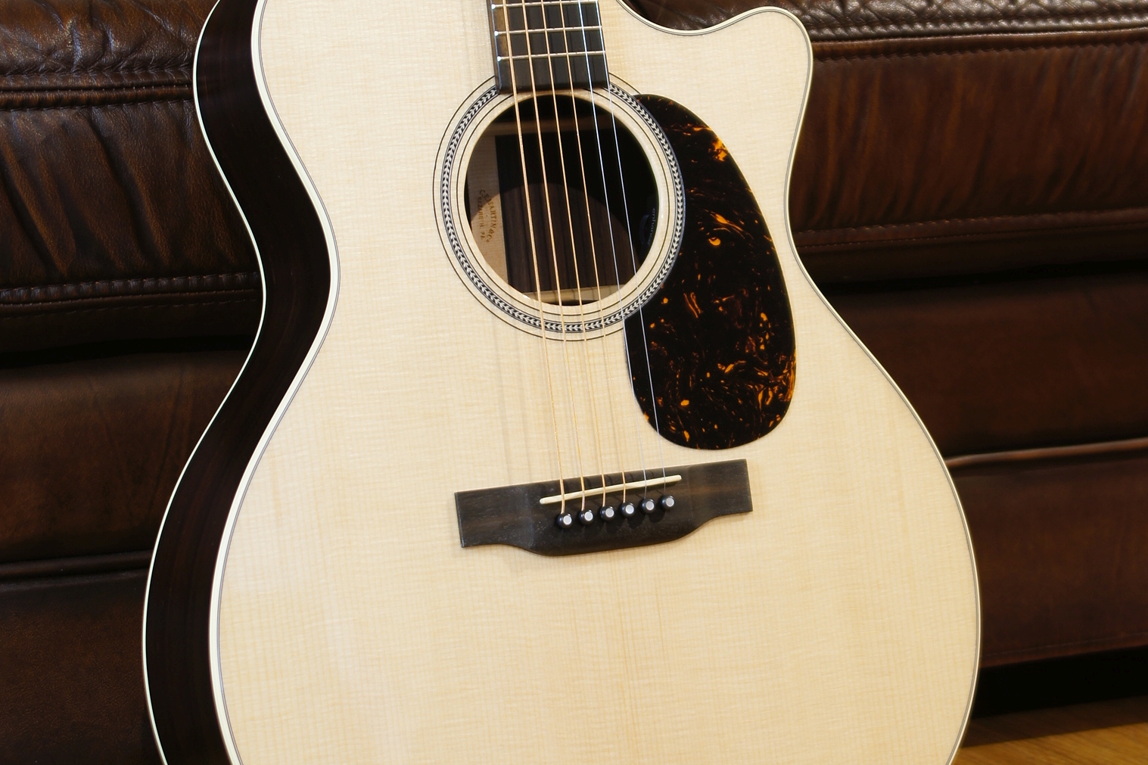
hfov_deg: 18.1
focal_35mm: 113
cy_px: 316
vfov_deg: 12.1
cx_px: 574
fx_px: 3603
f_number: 4.5
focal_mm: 50
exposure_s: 1/8
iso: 100
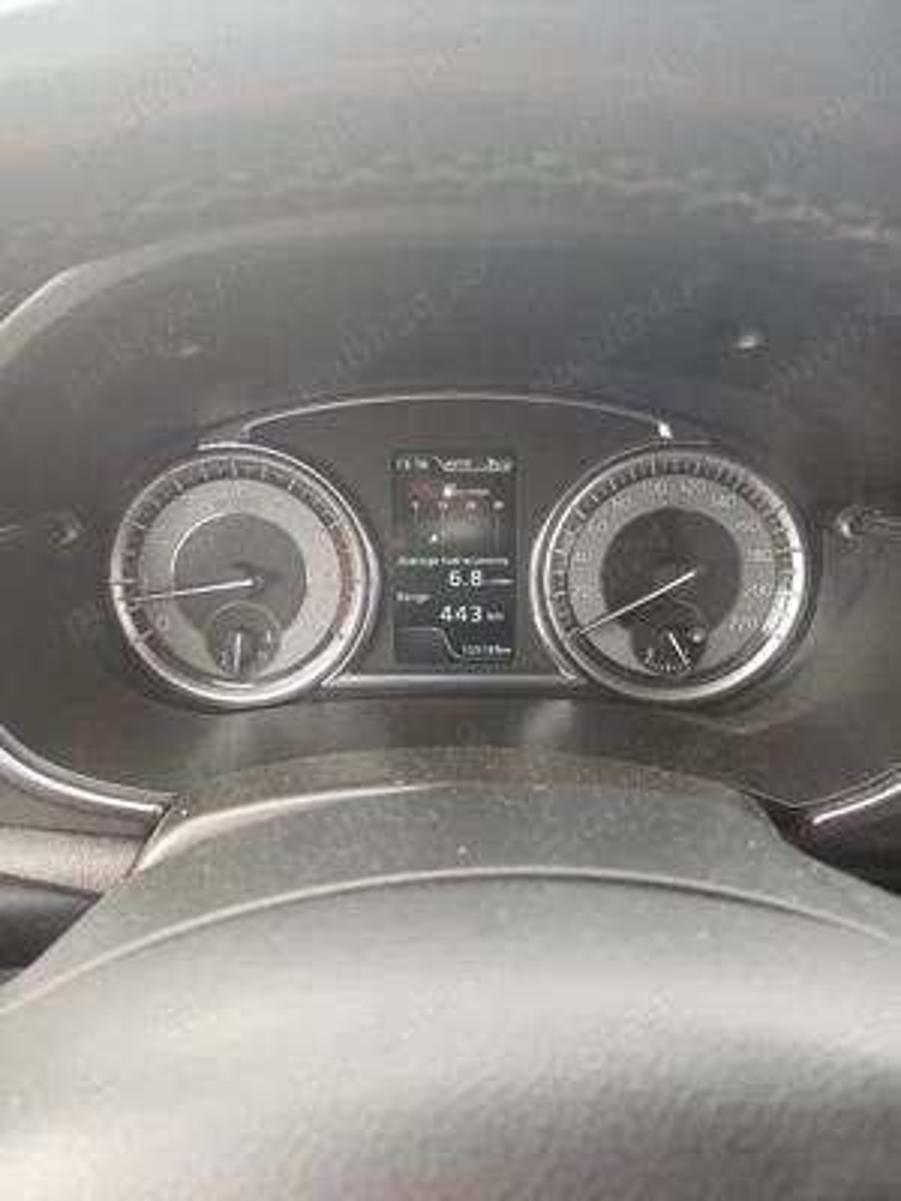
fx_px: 868
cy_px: 600
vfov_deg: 69.4
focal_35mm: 25
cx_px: 450
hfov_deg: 54.9
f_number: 1.8
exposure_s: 1/50
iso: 80
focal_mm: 4.65
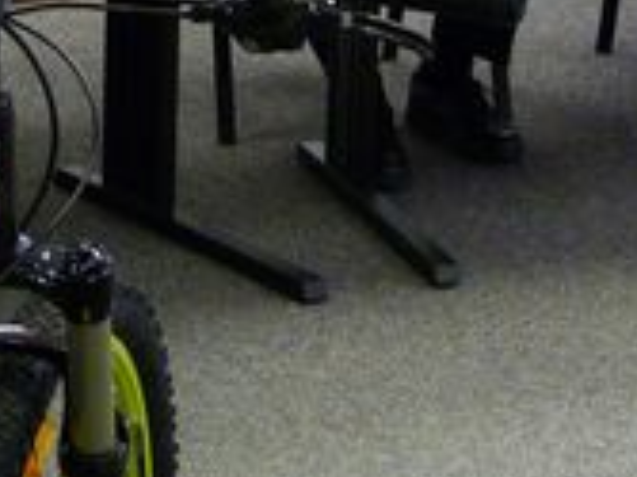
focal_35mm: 180
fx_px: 3310
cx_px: 76
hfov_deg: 10.9
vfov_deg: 8.1
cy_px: -198
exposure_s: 1/40
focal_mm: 8.5
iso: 400
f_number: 3.2
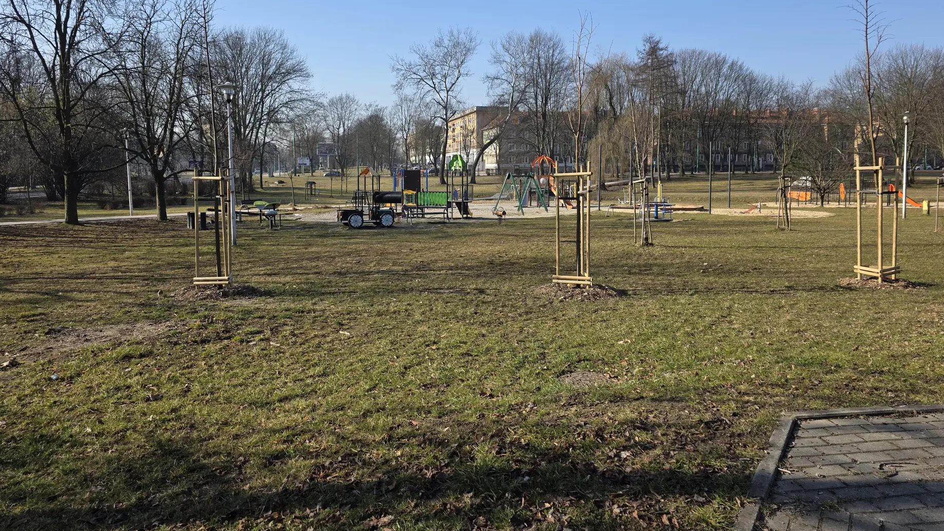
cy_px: 202
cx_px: 476
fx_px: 651
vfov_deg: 44.1
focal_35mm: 26
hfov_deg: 71.9
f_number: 1.7
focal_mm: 6.3
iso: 80
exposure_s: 1/3381
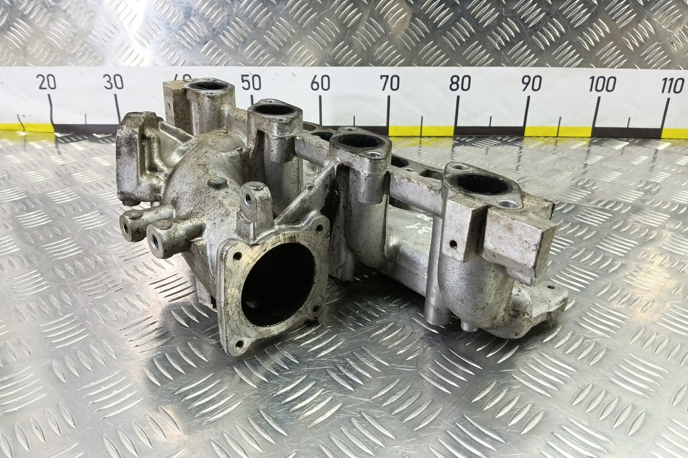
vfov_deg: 53.1
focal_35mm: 24
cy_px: 221
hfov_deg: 73.8
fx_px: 458
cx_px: 344
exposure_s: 1/50
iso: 182
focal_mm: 4.11
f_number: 1.6
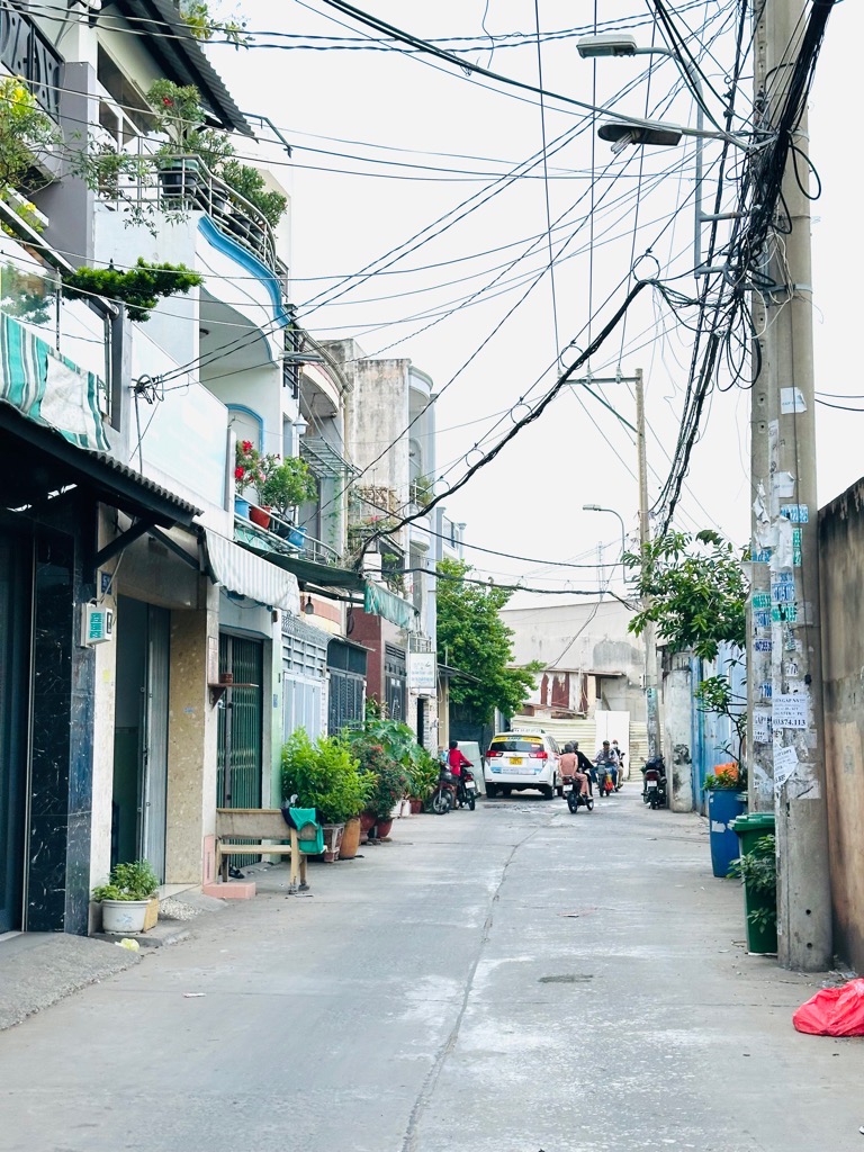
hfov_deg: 30.3
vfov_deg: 39.7
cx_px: 432
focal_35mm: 48
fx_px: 1597
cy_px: 576
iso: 64
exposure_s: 1/2732
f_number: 1.78
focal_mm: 6.86
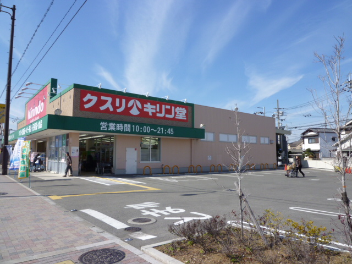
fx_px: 254
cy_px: 132
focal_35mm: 25
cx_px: 176
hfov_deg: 69.4
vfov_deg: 54.9
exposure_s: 1/400
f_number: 5
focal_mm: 4.5
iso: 100
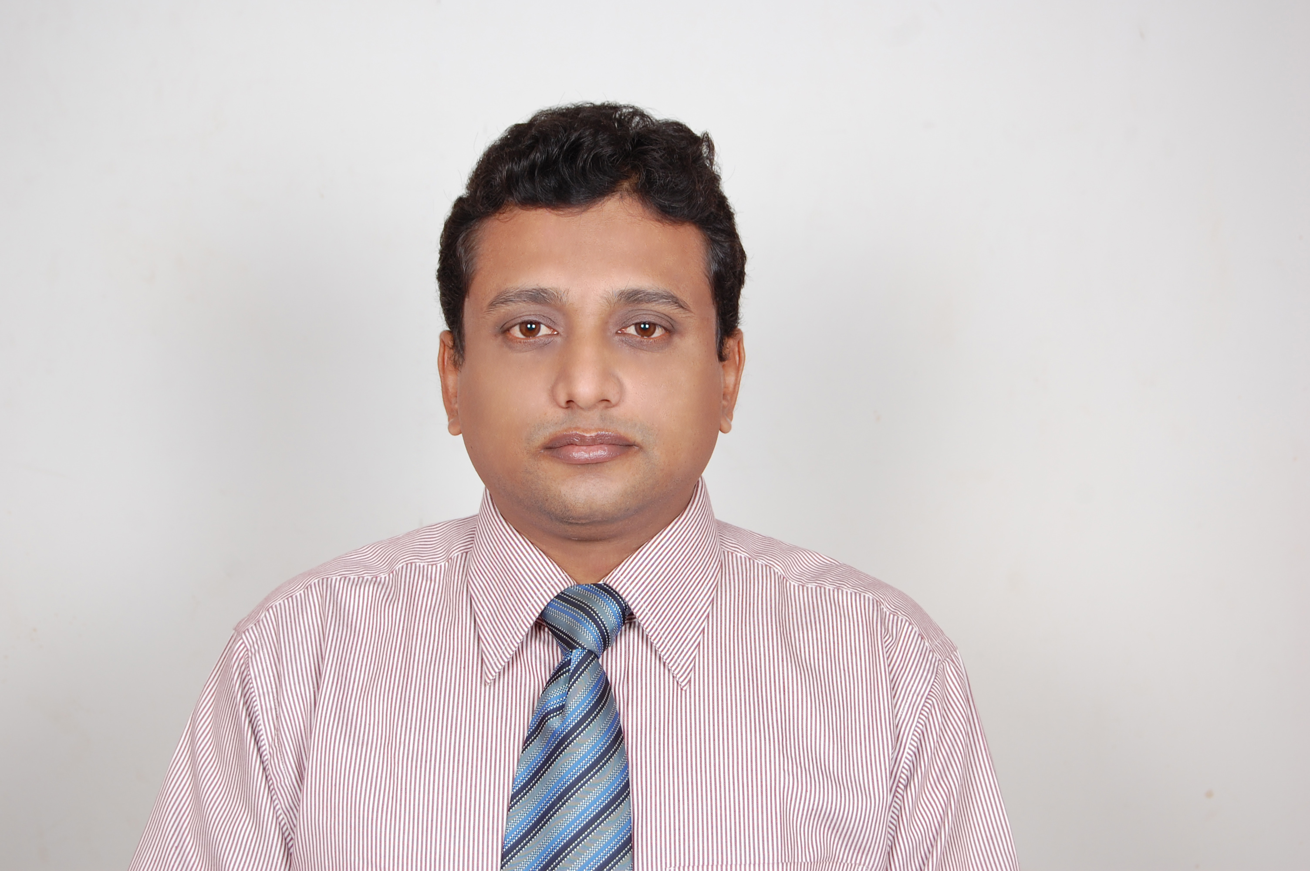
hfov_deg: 29.3
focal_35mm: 69
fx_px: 2509
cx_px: 655
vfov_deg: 19.7
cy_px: 436
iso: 200
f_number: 5.6
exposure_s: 1/1600
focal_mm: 46
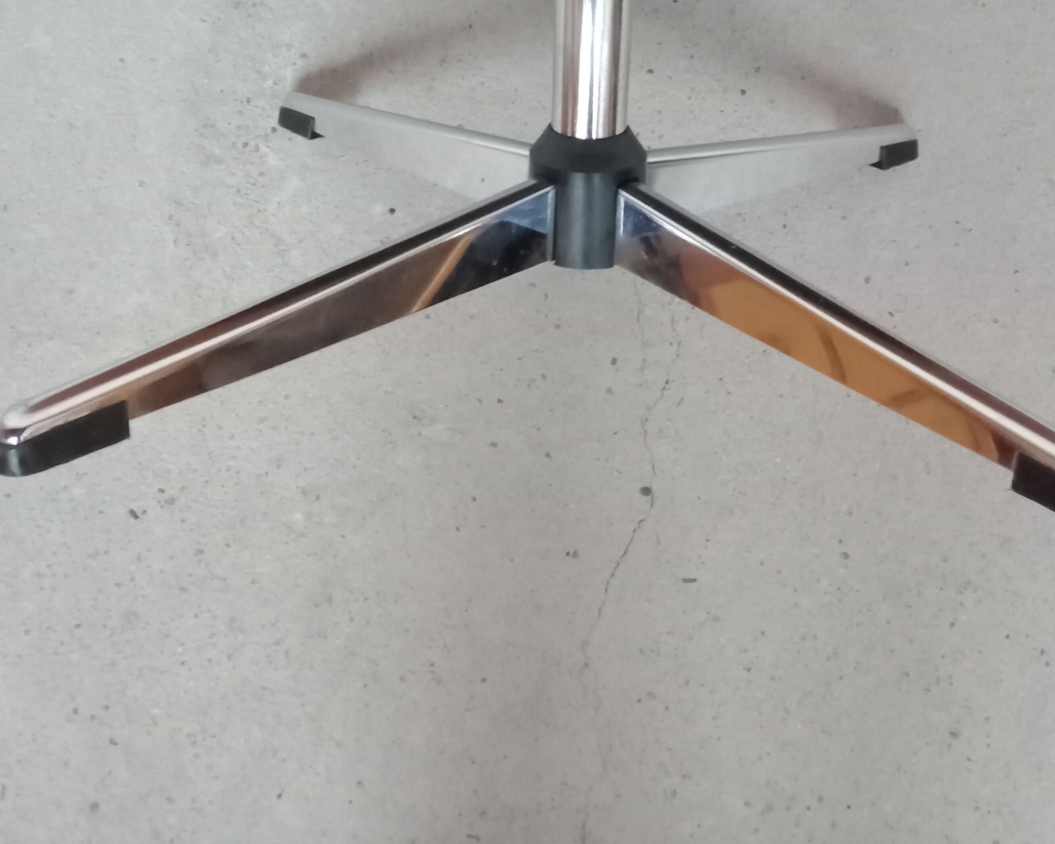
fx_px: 1311
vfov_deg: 33.2
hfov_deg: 43.8
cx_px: 572
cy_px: 36
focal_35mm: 42
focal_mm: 3.54
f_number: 2
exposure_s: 1/20
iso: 2550
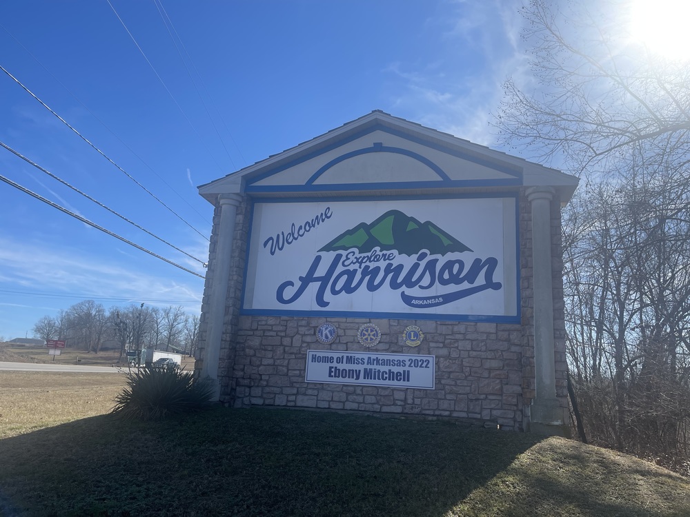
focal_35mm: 25
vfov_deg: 54.9
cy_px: 258
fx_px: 498
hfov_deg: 69.4
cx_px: 345
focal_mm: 5.1
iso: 32
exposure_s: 1/3165
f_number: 1.6
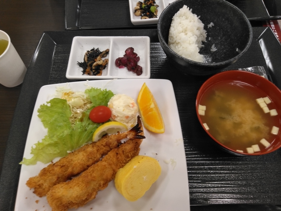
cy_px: 106
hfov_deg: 67.3
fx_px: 211
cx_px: 140
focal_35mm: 26
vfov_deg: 53.1
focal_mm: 3.46
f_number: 2.2
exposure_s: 1/50
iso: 56
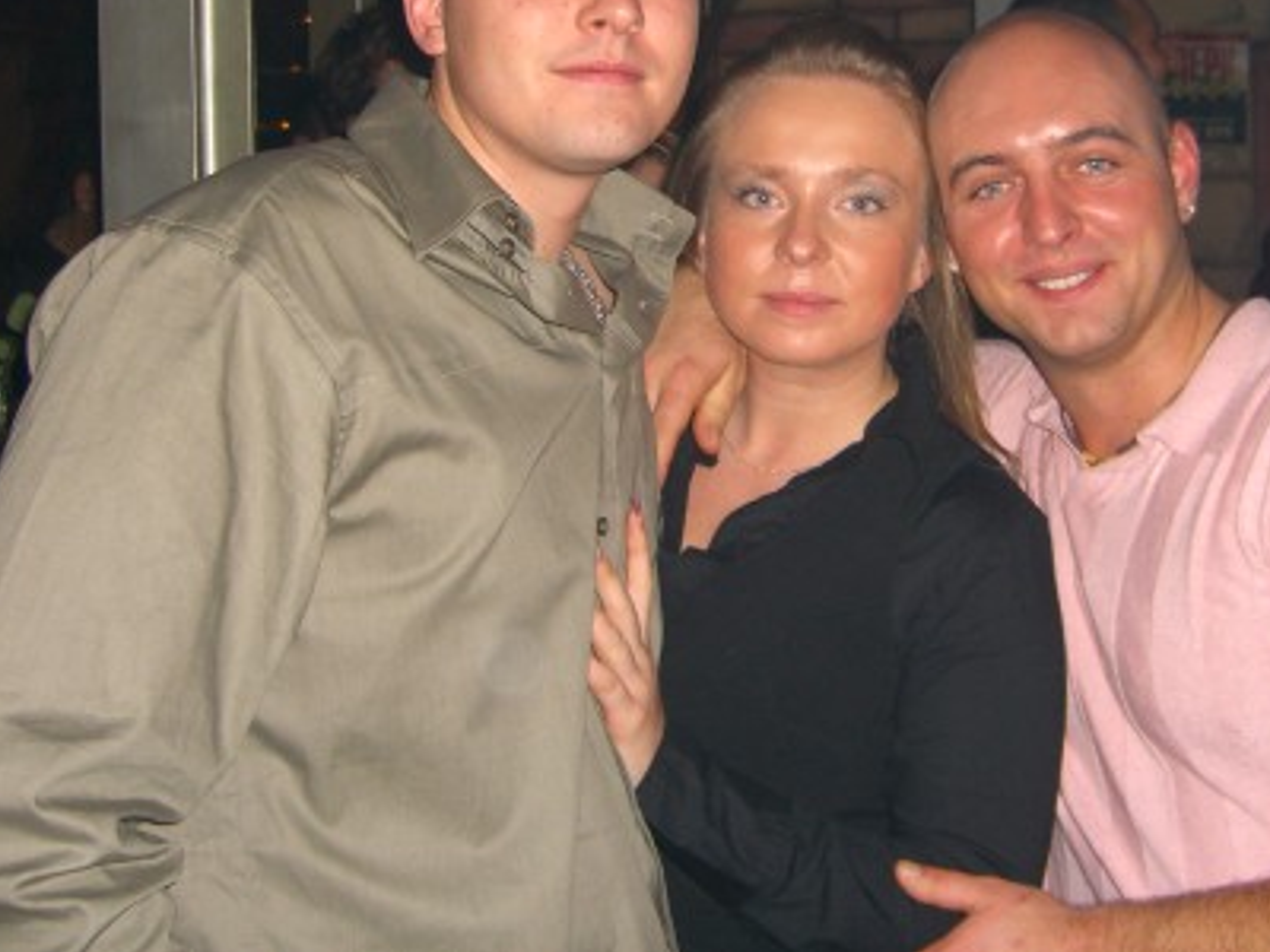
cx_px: 835
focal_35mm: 57
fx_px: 2091
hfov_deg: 33.5
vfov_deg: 25.4
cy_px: 241
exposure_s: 1/60
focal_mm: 7.9
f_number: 2.8
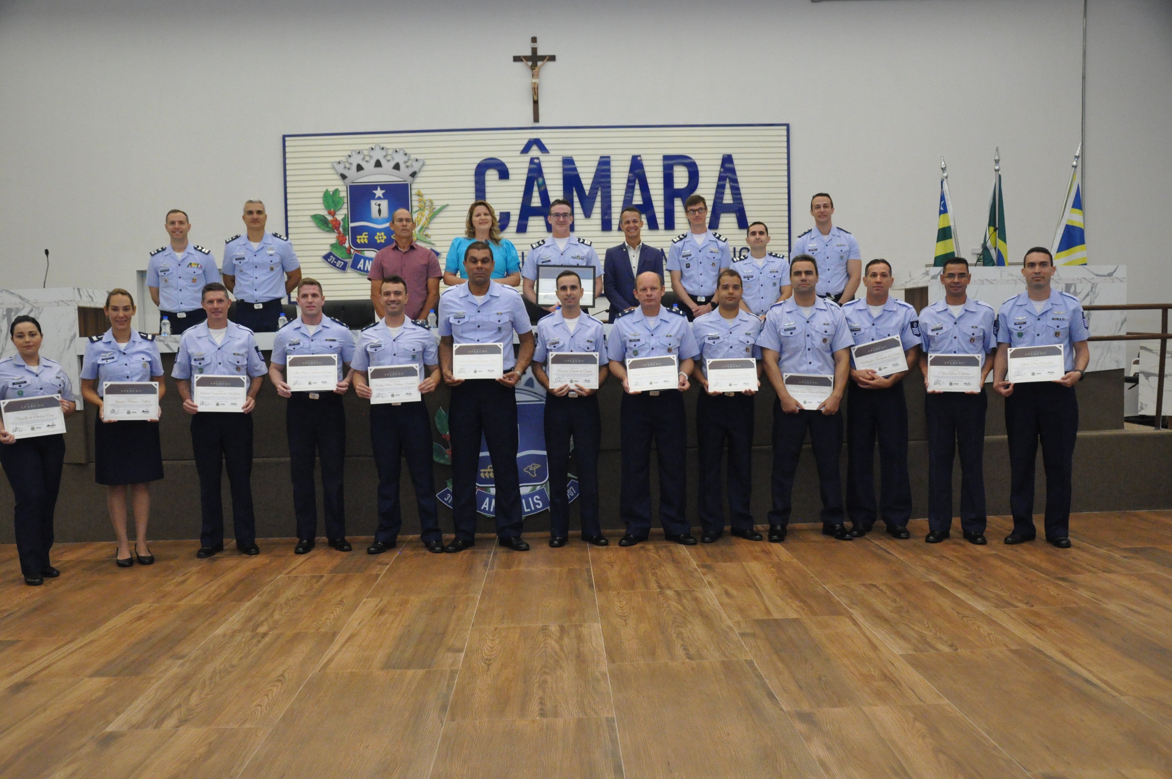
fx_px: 1024
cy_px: 390
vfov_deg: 41.6
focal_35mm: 32
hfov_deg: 59.6
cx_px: 586
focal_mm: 21
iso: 2500
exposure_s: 1/125
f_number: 3.8
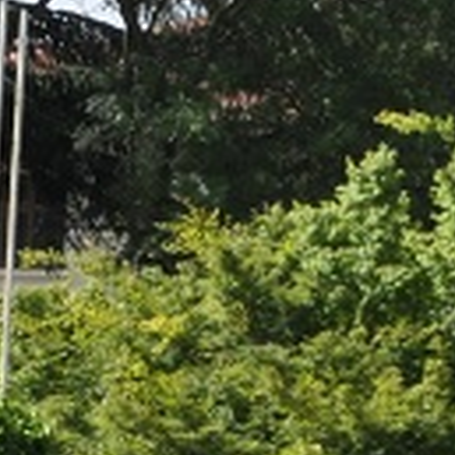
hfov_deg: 4.2
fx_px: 6186
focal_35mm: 416
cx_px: 222
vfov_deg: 4.2
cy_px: 857
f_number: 18
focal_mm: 42
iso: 1000
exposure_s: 1/320
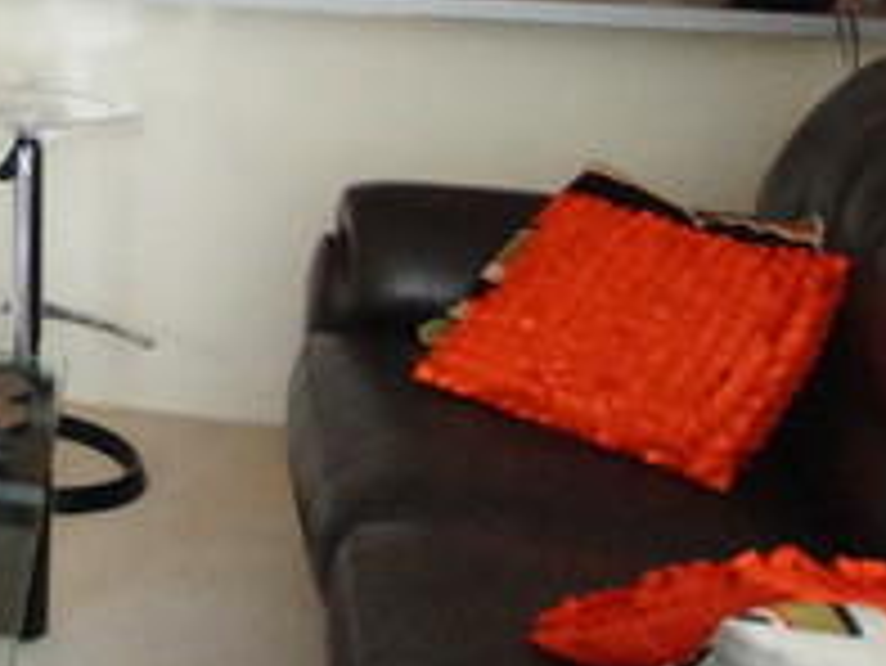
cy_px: -270
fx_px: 1921
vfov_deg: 18.0
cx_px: -576
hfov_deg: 20.6
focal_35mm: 75
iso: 3200
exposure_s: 1/60
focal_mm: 10
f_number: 4
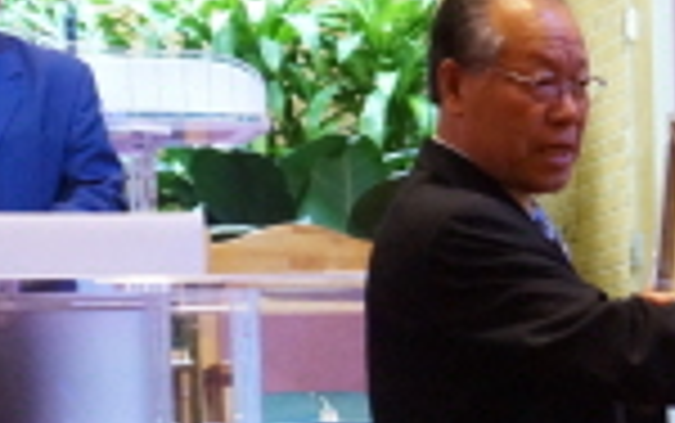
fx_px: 3480
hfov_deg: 10.9
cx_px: 788
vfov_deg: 6.9
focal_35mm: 189
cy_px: 443
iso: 3200
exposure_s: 1/80
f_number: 4
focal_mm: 31
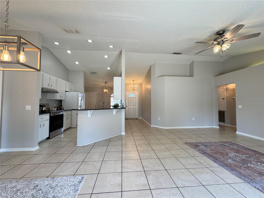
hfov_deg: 102.1
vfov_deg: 85.7
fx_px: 107
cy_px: 99
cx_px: 132
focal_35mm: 14
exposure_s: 1/120
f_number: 2.2
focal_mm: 2.22
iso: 100
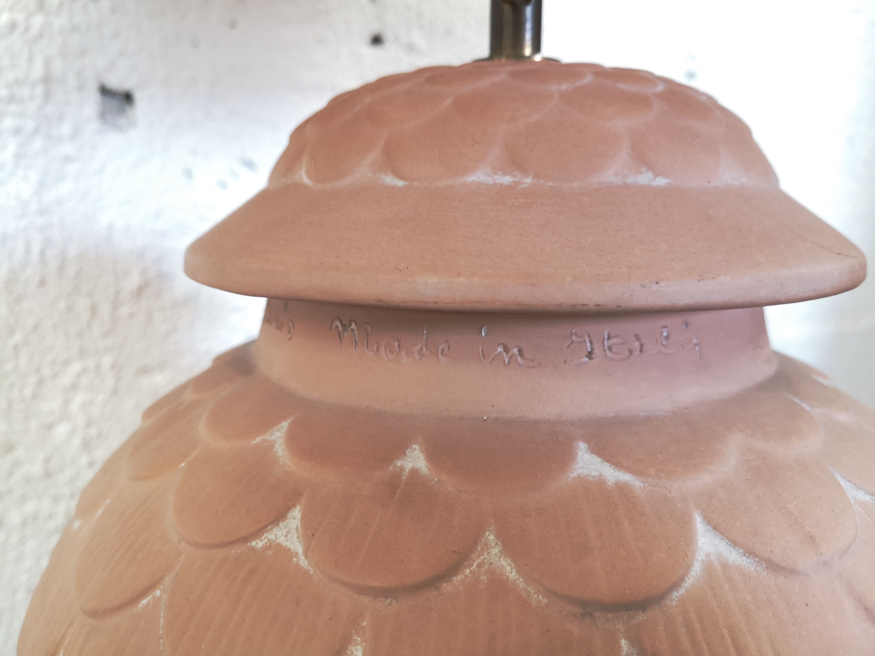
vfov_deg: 51.4
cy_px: 328
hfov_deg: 65.3
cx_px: 438
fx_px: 682
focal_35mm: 27
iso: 200
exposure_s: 1/33.3
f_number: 1.8
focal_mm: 3.95
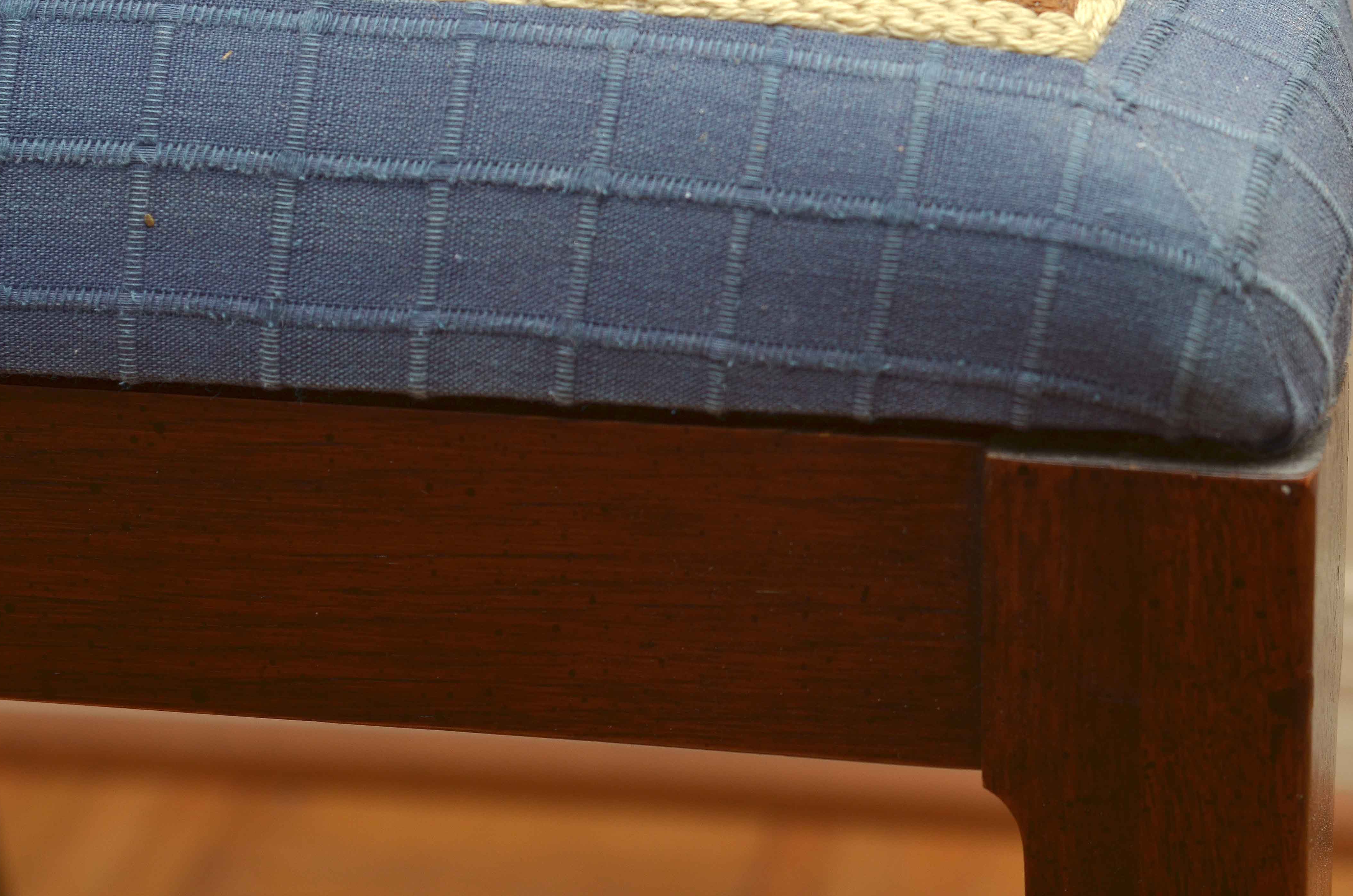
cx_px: 772
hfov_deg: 16.8
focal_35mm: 122
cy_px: 423
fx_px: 4576
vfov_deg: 11.2
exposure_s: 1/250
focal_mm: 70
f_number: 6.3
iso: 160
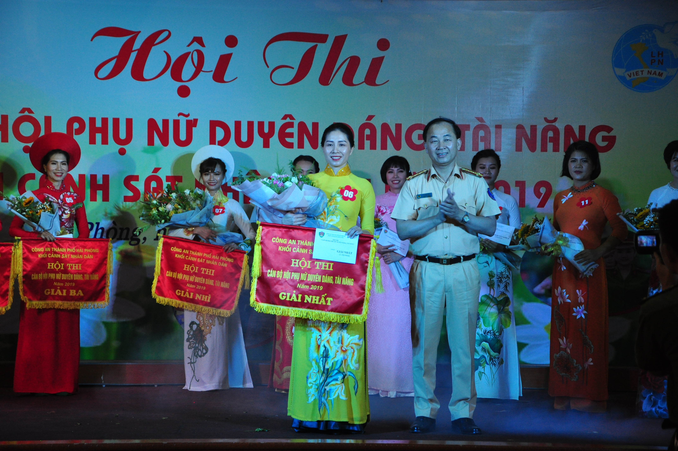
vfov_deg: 14.7
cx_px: 339
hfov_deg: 21.9
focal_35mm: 93
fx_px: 1749
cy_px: 226
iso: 800
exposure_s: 1/200
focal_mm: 62
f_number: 5.3
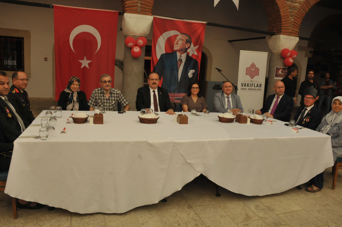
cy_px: 114
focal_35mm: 27
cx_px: 171
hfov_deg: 67.4
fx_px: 256
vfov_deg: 47.8
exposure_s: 1/800
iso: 800
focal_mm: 18
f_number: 9
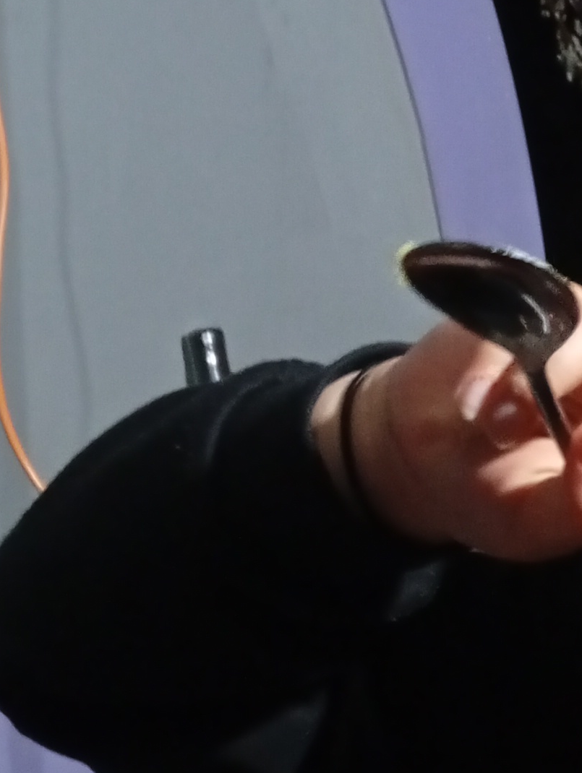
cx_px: 958
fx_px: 2304
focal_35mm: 103
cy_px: 1025
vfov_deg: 17.7
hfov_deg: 13.3
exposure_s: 1/15
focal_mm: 3.98
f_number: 1.8
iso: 2335
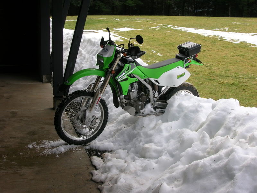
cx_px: 128
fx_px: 342
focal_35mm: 46
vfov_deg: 31.5
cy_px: 96
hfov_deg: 41.2
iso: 50
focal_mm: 7.7
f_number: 5.4
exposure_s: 1/74.3
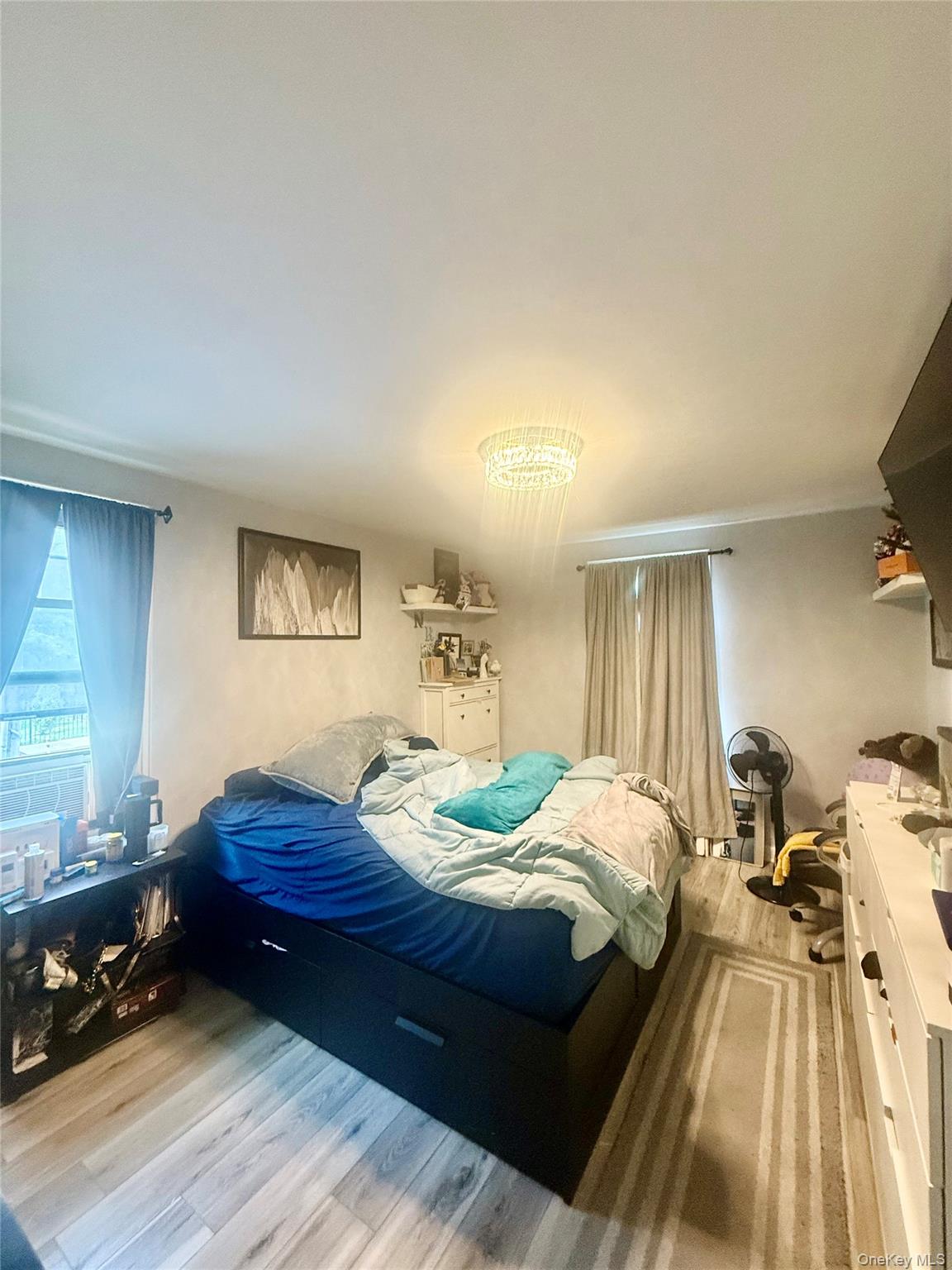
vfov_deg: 102.1
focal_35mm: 14
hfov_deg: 85.7
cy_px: 635
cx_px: 476
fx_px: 513
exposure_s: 1/60
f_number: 2.2
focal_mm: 2.22
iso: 400
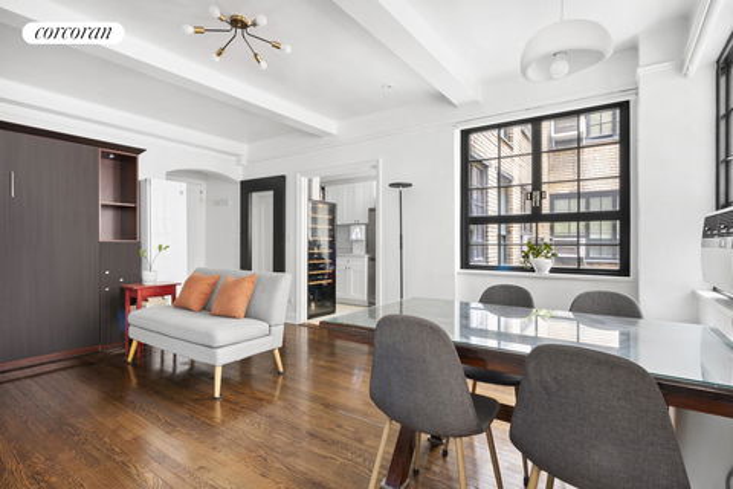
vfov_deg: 67.4
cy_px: 244
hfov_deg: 90.0
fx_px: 366
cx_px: 366
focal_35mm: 18
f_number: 11
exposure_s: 30
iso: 400
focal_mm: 12
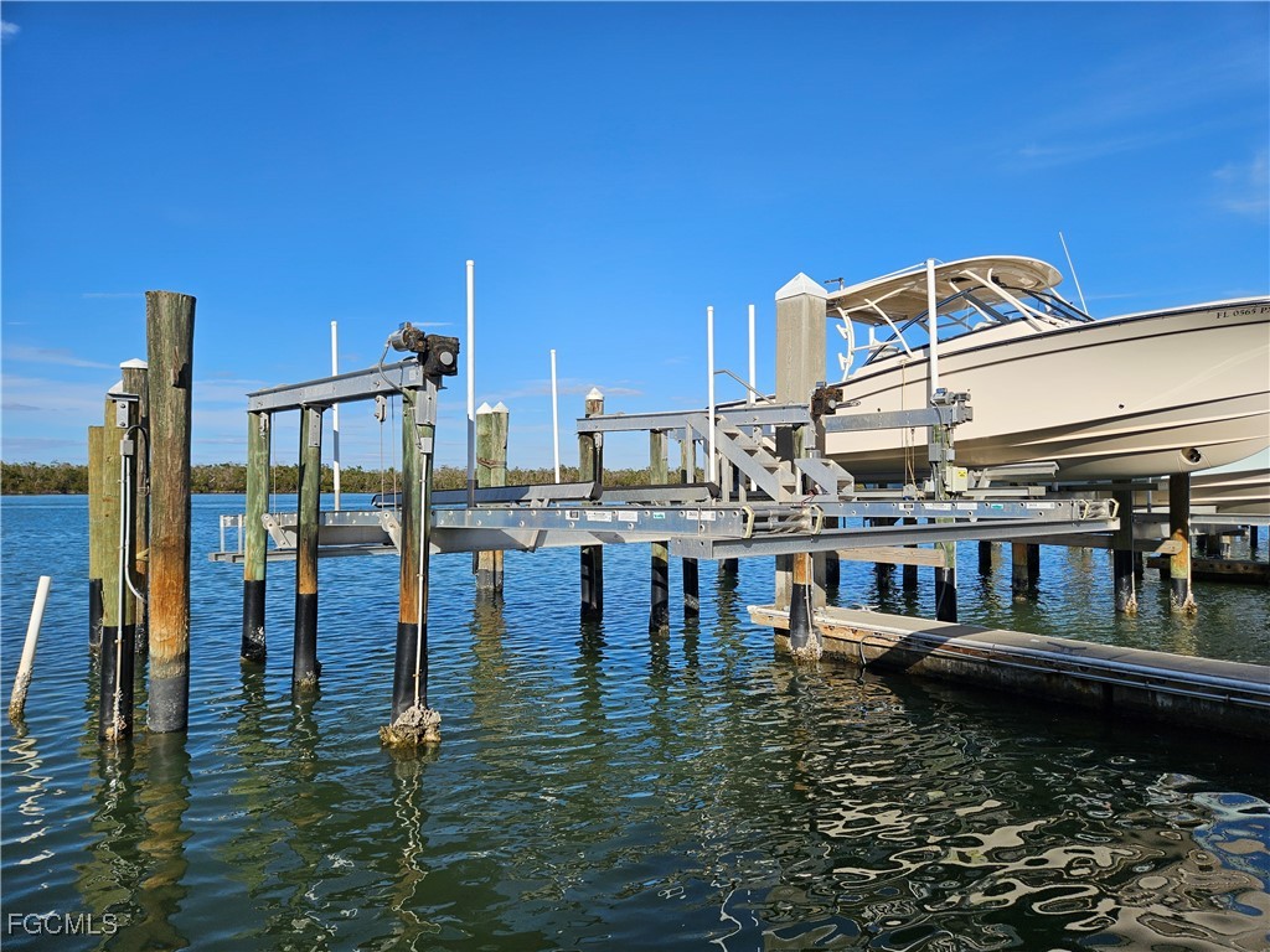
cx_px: 635
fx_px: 844
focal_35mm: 23
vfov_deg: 58.9
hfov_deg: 73.9
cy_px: 476
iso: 25
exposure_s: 1/2593
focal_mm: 5.4
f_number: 1.8
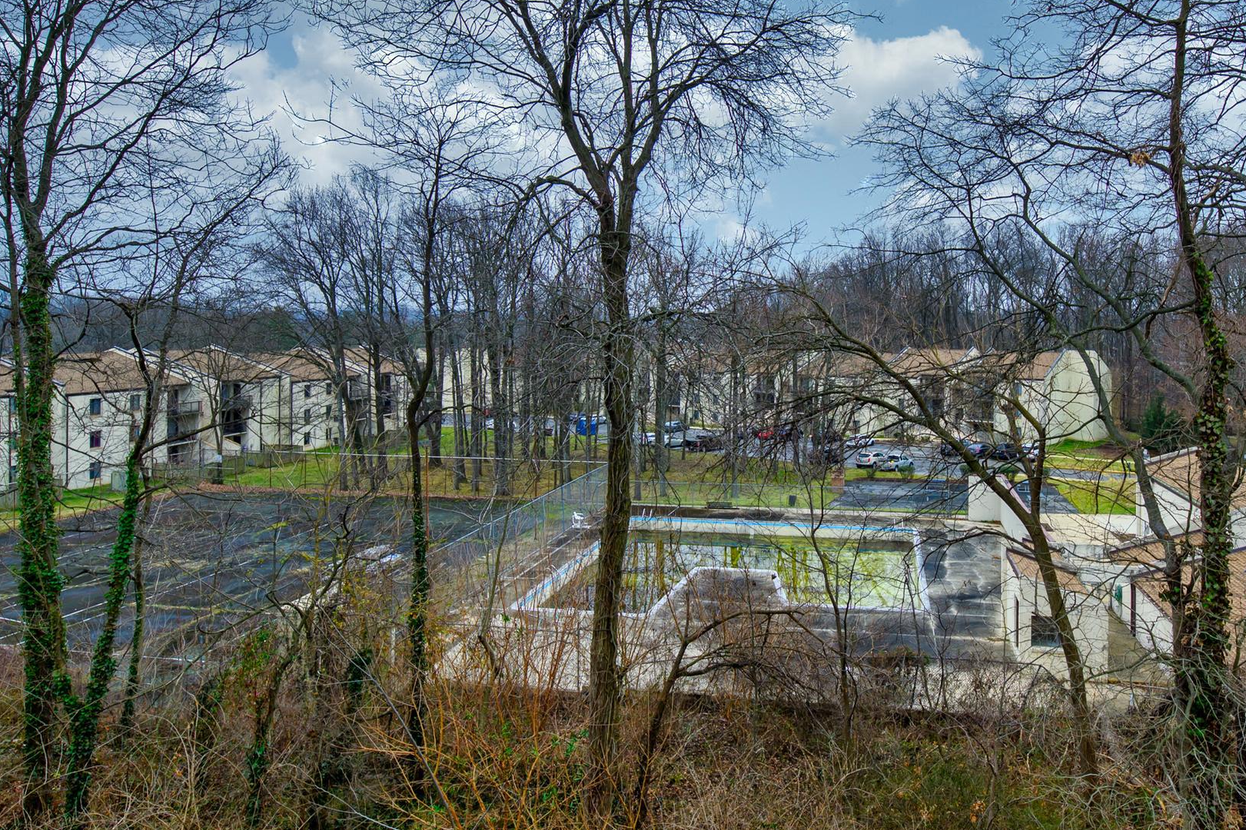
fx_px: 830
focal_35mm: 24
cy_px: 405
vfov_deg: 53.1
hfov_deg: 72.8
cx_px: 761
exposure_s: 1/125
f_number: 16
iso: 320
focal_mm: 19
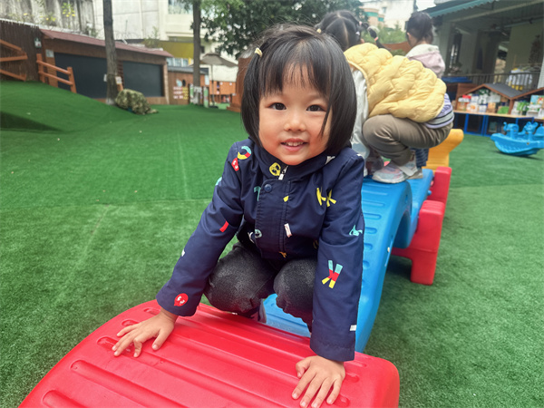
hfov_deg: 71.6
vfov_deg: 56.8
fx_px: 377
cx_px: 272
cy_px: 204
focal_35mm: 24
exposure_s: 1/248
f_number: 1.78
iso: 80
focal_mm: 6.86
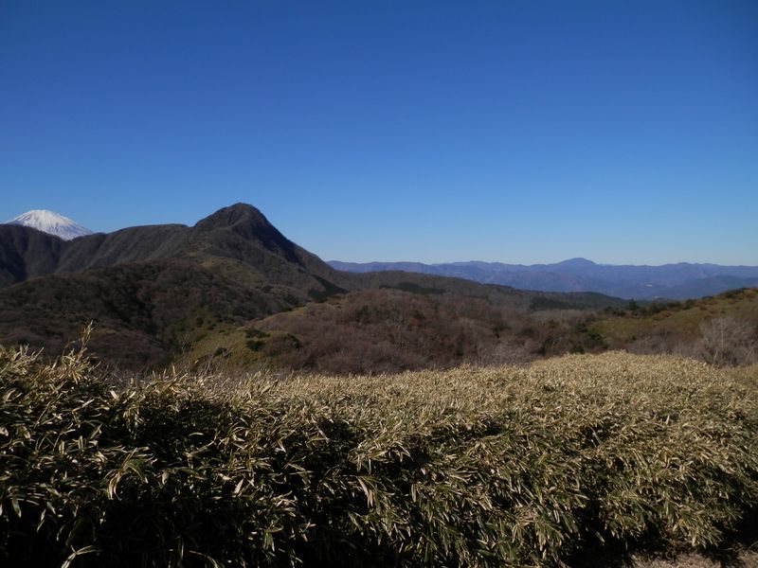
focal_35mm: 25
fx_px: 547
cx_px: 379
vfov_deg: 54.9
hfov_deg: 69.4
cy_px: 284
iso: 80
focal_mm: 4.5
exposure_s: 1/320
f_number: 8.7
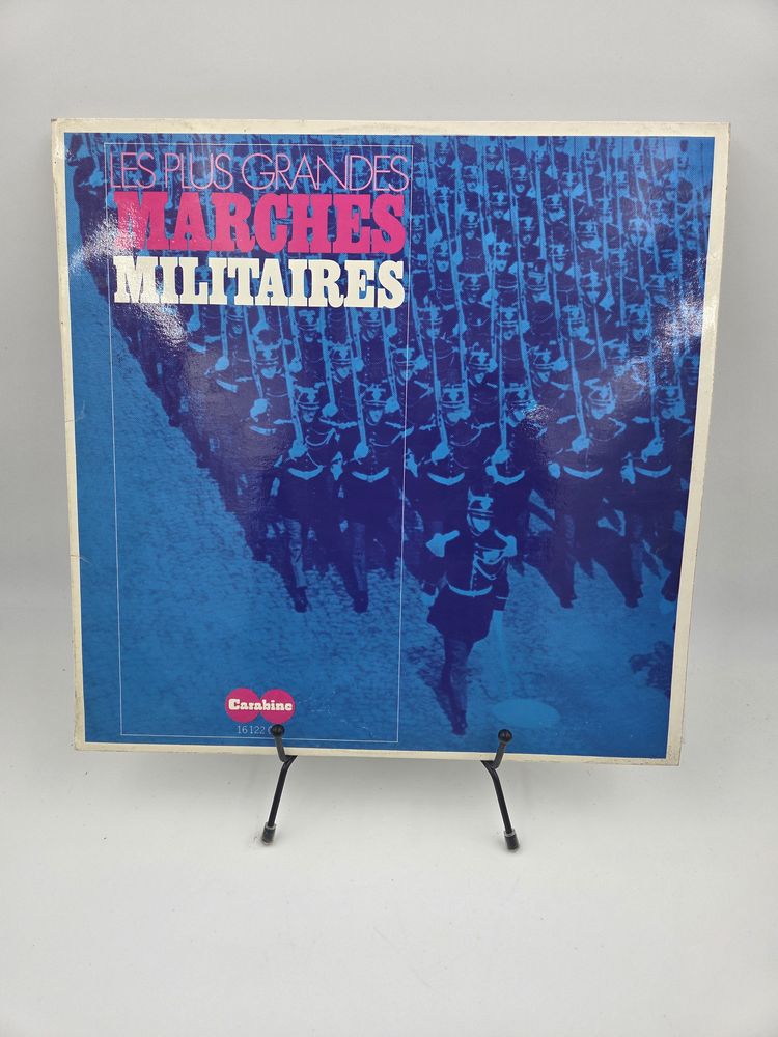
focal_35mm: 23
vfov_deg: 73.9
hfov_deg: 58.9
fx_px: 689
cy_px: 518
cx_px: 389
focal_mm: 5.4
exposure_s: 1/180
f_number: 1.8
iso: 40
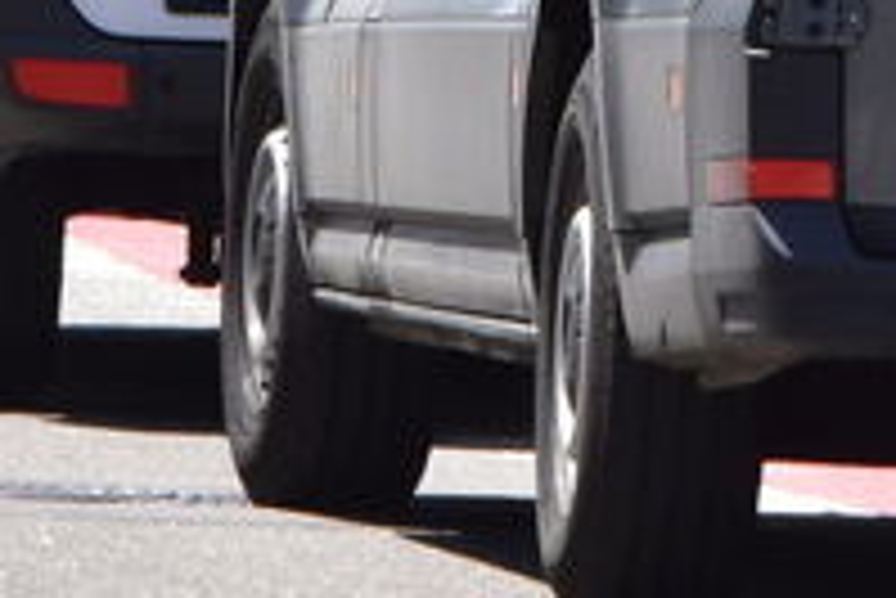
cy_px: -697
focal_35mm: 1537
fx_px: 38281
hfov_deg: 1.3
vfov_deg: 0.9
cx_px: 576
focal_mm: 170
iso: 500
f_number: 13
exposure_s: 1/250
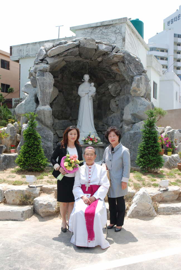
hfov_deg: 35.6
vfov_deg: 51.2
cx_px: 90
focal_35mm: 38
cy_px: 135
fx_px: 282
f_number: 11
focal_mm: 25
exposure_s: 1/160
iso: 200
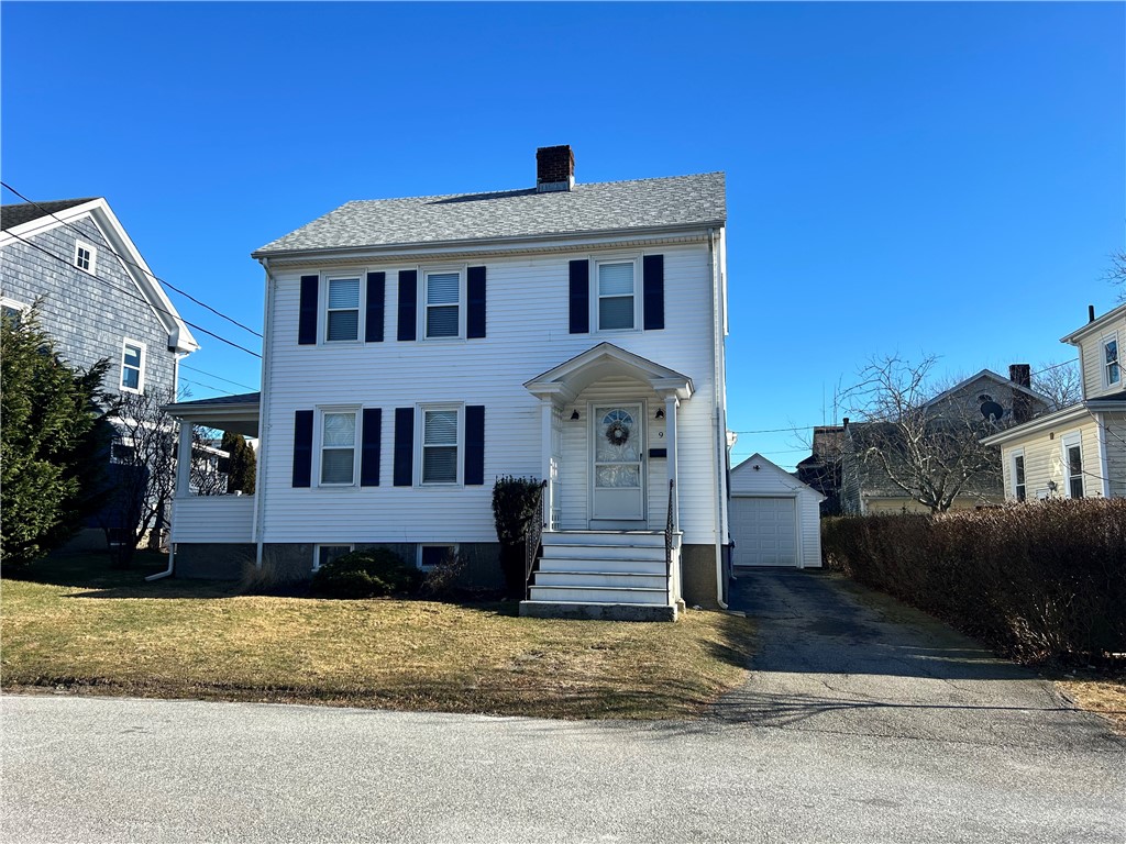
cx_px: 563
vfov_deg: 53.1
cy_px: 422
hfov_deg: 67.3
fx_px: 846
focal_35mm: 26
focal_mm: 5.7
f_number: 1.5
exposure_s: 1/2695
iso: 50
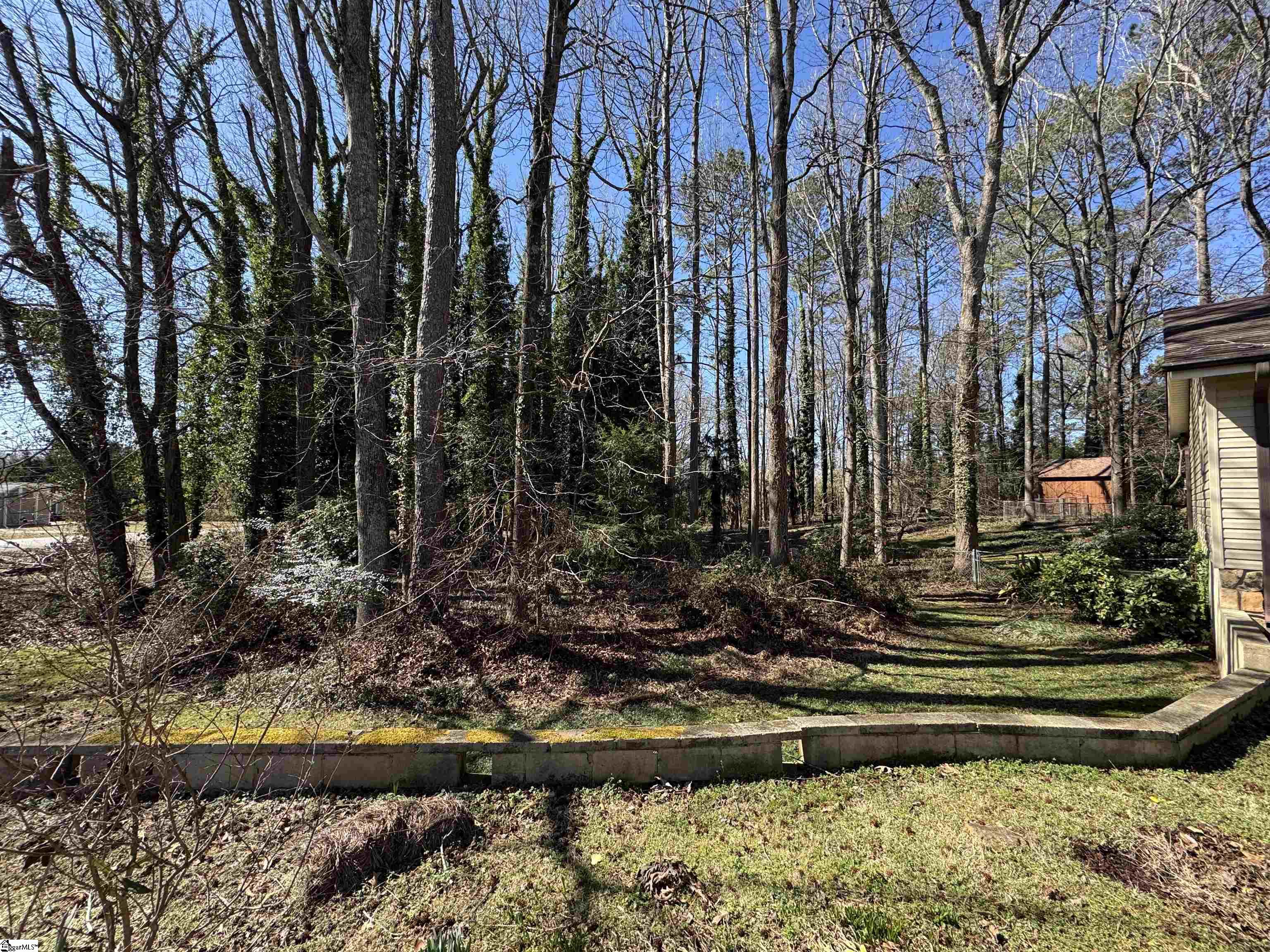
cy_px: 476
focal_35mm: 14
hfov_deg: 102.1
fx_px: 514
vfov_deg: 85.7
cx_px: 635
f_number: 2.2
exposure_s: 1/338
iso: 40
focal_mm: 2.22
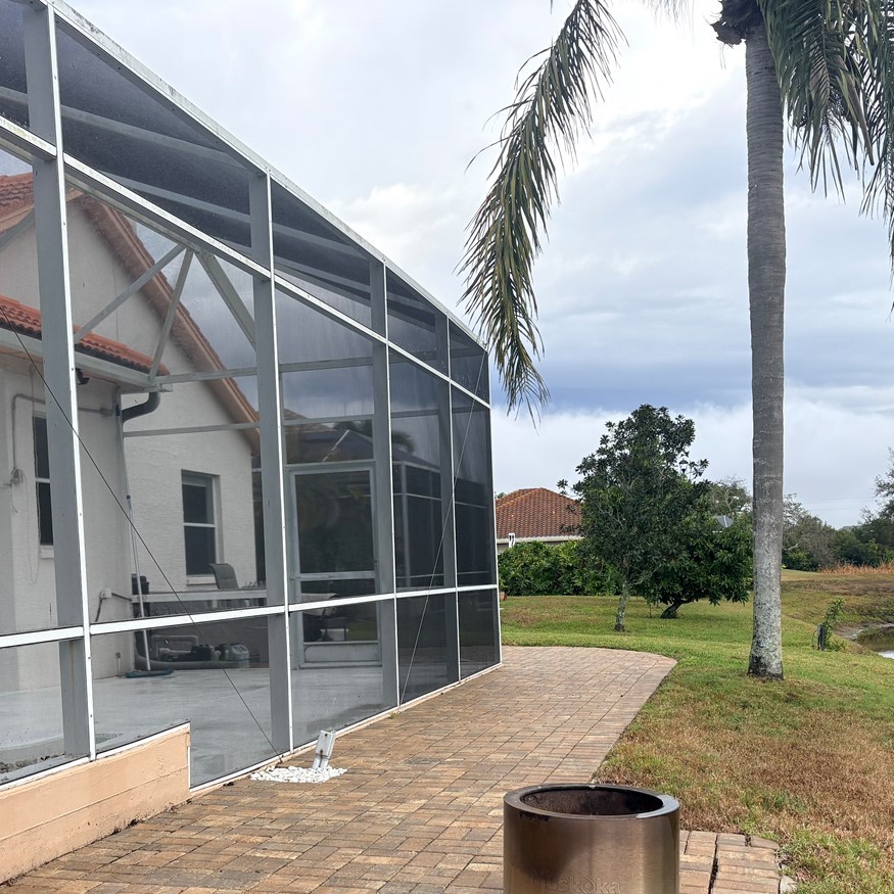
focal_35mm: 42
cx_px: 433
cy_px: 598
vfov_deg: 39.5
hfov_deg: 40.0
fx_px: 1227
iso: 50
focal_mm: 5.96
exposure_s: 1/1311
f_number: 1.6
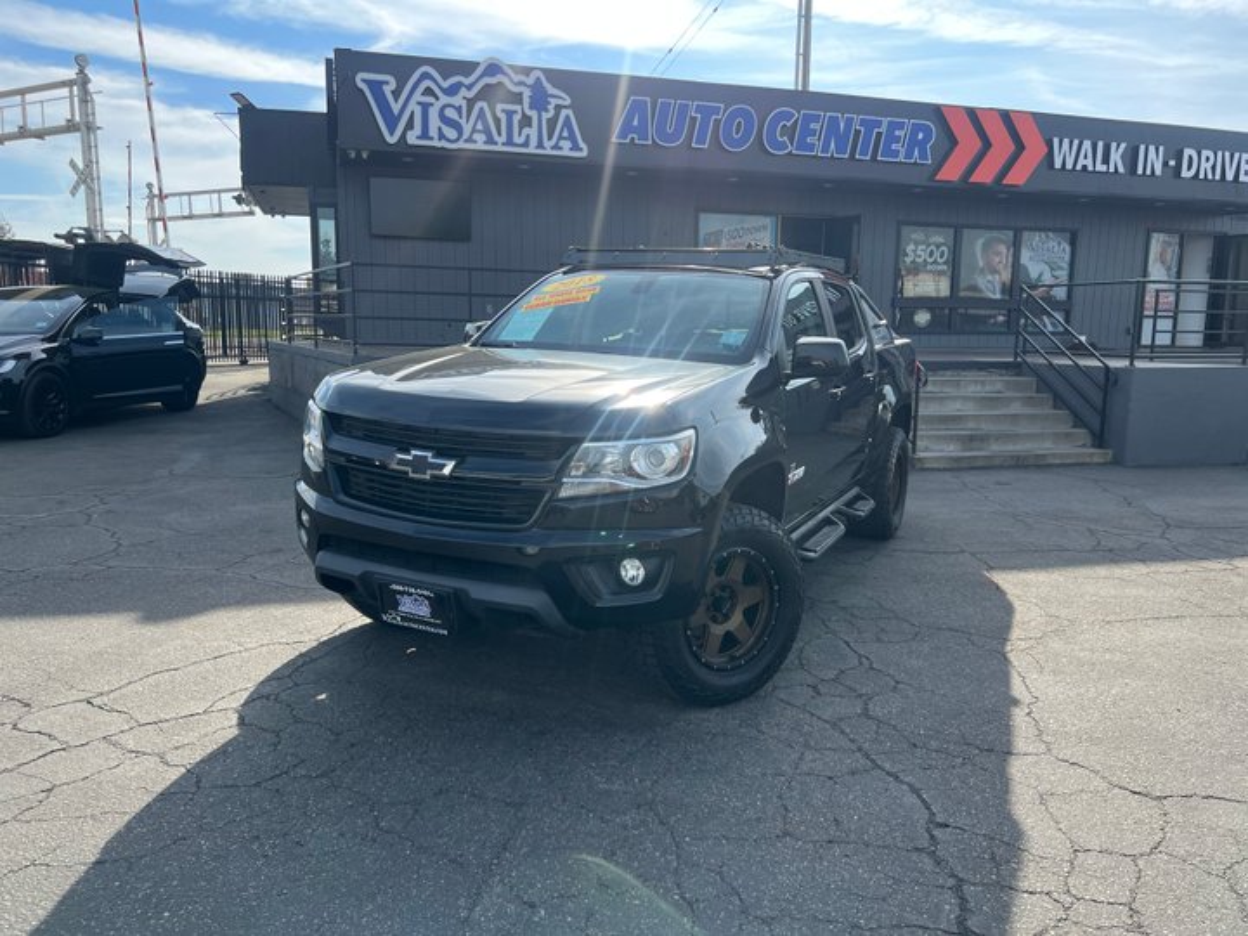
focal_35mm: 26
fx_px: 937
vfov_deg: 53.1
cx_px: 624
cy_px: 468
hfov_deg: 67.3
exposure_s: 1/1669
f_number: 1.5
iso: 50
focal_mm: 5.7
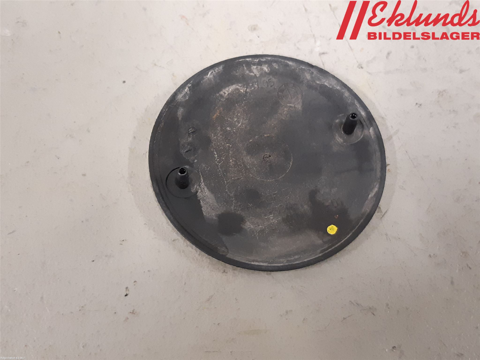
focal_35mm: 26
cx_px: 240
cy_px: 180
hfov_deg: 67.3
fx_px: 361
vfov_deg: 53.1
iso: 200
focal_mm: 3.93
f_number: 1.7
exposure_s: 1/33
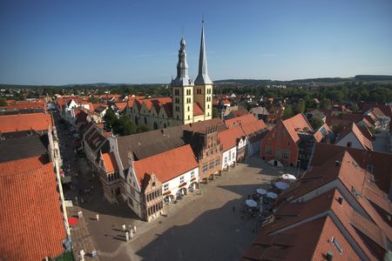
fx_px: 185
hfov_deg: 93.3
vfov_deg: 70.4
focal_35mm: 17
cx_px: 196
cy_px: 130
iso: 100
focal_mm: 17
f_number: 5
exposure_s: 1/1000
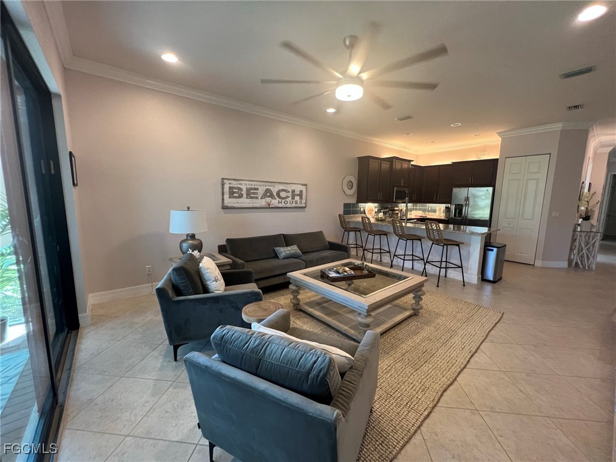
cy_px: 231
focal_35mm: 13
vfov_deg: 89.9
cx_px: 308
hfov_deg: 106.2
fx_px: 231
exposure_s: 1/60
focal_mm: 1.57
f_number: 1.8
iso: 200
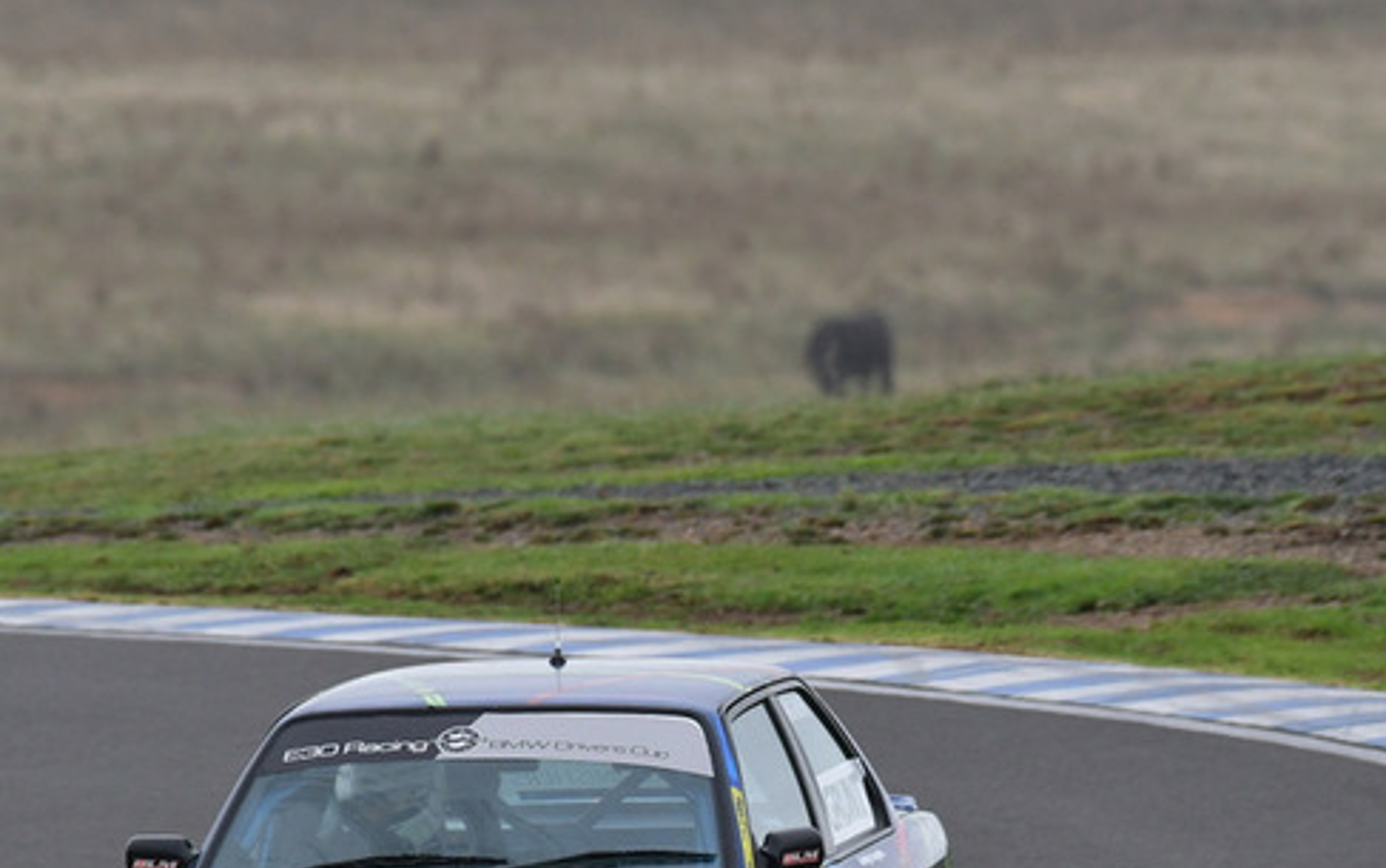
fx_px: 47432
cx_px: 638
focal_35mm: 1255
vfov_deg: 1.0
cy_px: 683
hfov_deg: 1.7
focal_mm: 500
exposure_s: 1/640
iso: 1000
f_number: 9
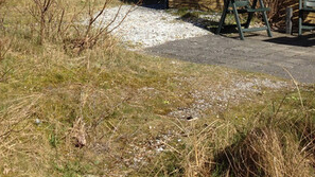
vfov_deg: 15.2
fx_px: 643
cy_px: -29
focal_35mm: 77
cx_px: 169
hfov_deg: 27.5
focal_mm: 4.28
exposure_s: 1/1623
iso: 64
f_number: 2.4
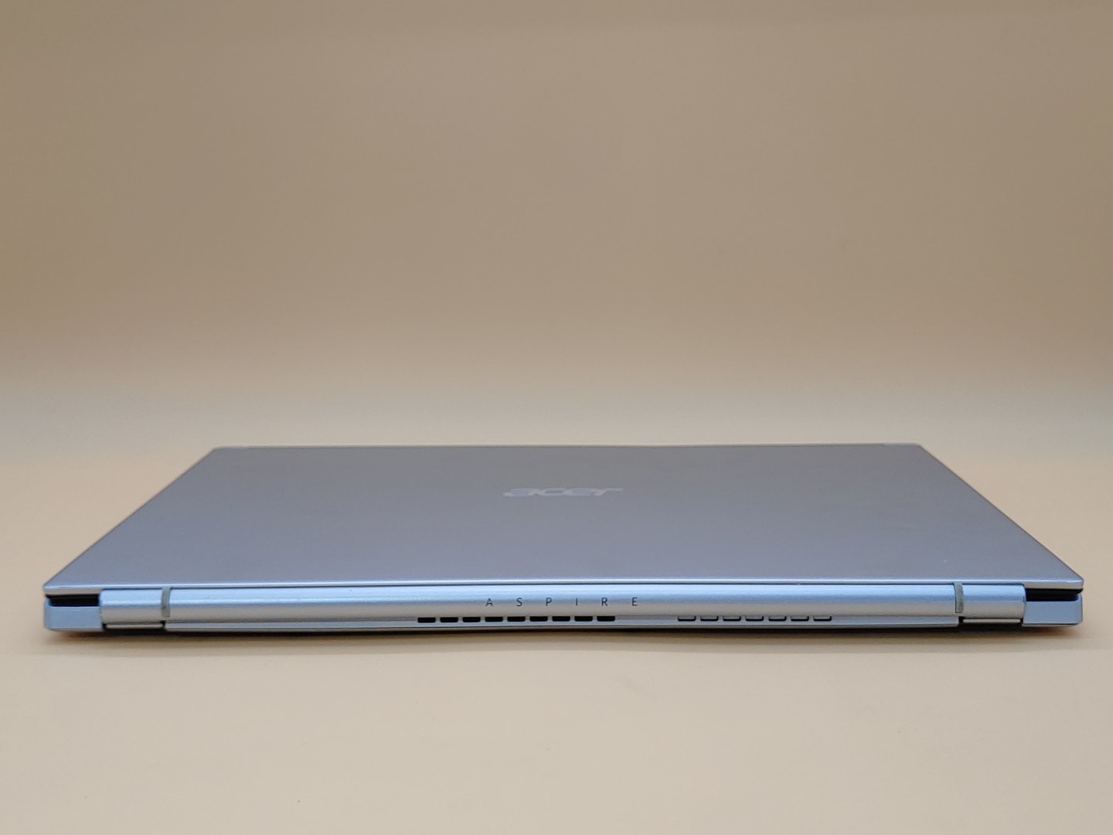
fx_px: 1318
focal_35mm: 41
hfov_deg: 45.8
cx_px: 556
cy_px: 418
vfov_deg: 35.1
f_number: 1.8
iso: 50
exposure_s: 1/111
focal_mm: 4.36
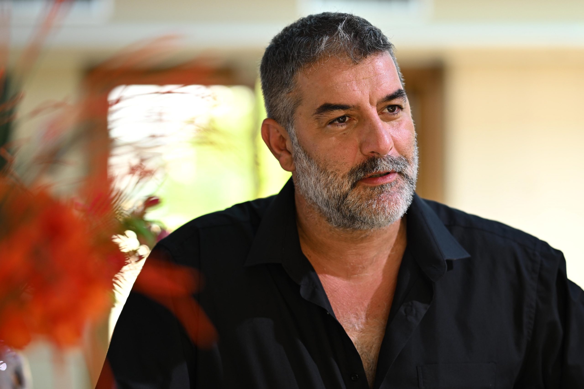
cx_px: 292
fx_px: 2059
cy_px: 194
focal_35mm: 127
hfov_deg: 16.1
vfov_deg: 10.8
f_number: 1.8
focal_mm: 85
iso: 125
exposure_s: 1/200
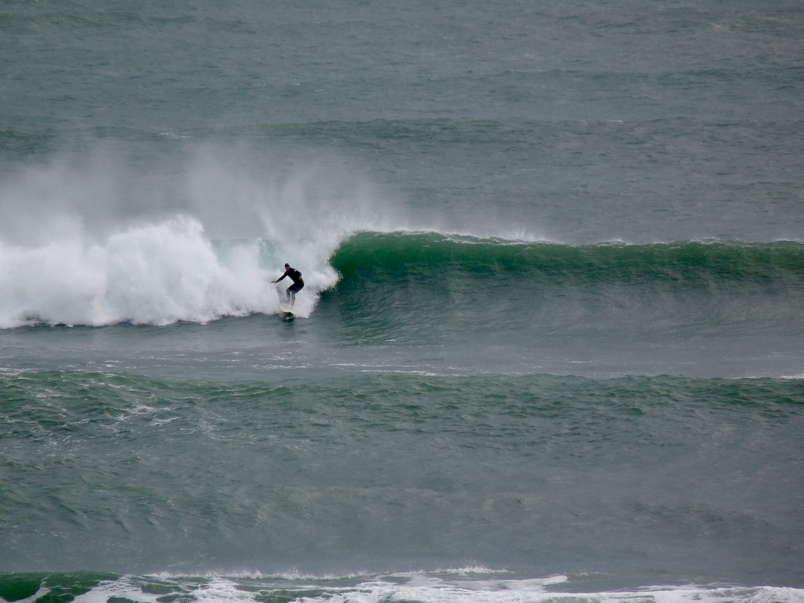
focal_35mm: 486
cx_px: 402
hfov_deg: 4.1
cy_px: 302
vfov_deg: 3.1
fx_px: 11288
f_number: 5.6
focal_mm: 86.4
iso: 100
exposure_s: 1/320
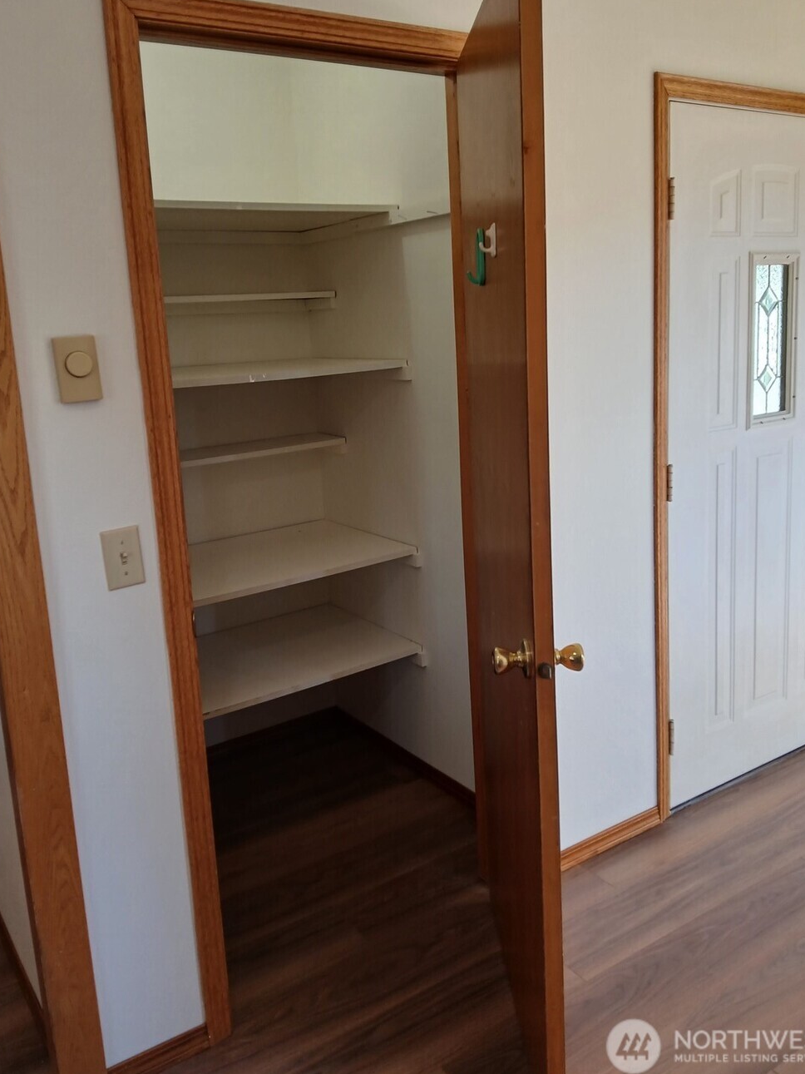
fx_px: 899
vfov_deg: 61.5
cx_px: 412
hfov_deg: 48.2
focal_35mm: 29
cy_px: 486
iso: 32
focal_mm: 3.98
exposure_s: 1/60
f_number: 1.8
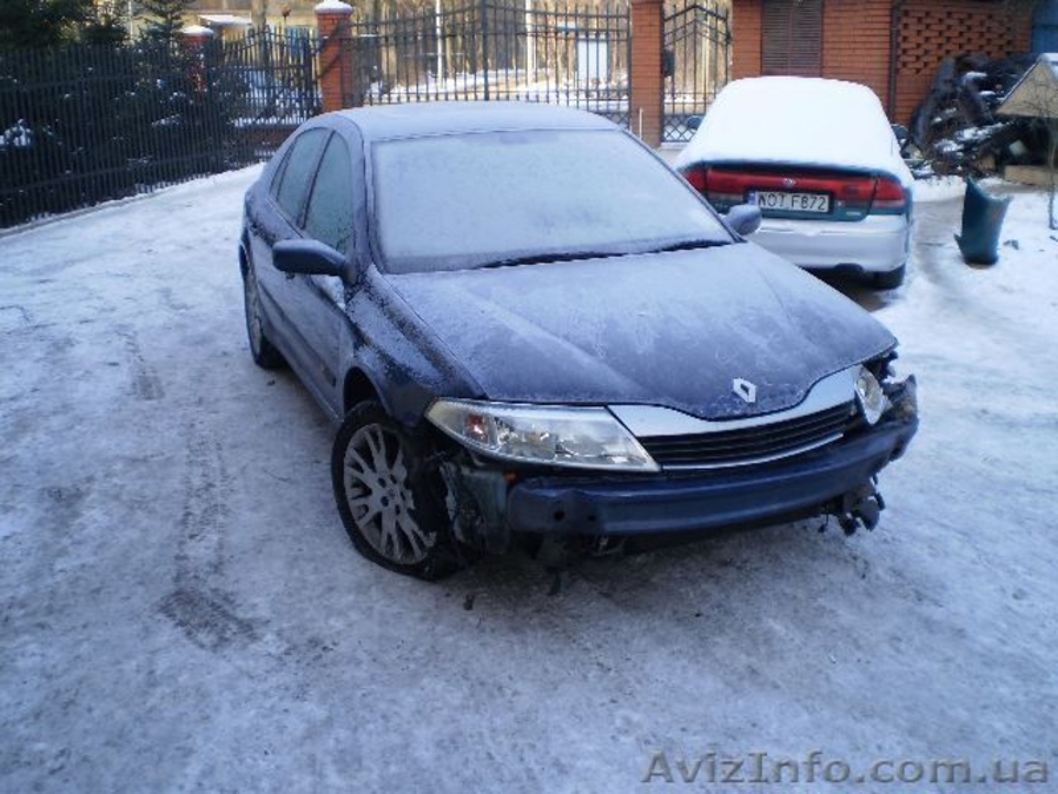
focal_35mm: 36
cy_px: 397
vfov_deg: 39.7
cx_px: 529
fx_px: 1100
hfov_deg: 51.4
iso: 64
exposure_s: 1/160
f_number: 3.1
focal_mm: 6.3
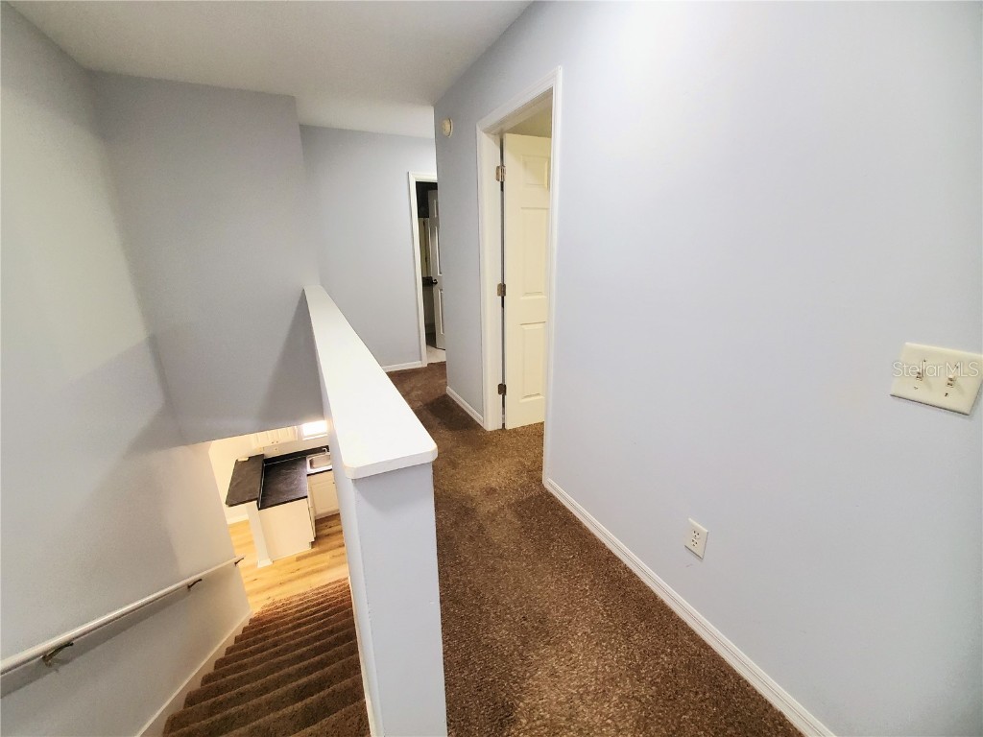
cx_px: 492
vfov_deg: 89.9
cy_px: 368
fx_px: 369
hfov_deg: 106.2
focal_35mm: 13
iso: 400
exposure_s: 1/59.2
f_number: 2.2
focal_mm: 1.8
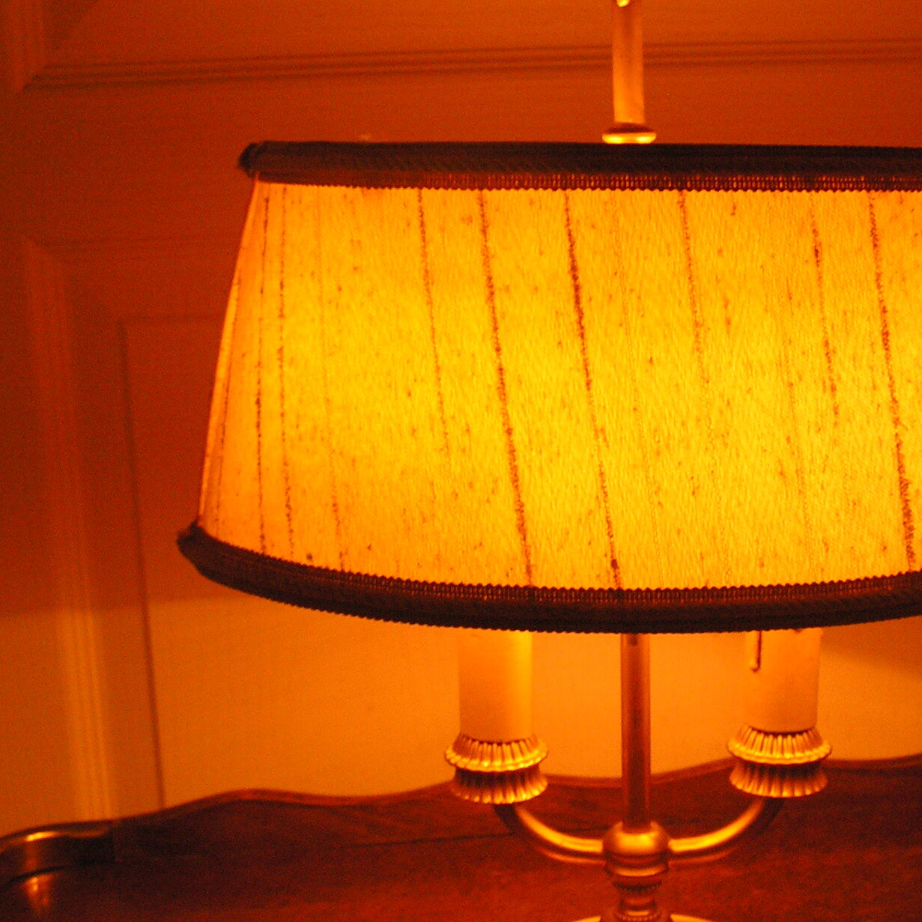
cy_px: 547
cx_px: 617
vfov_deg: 27.7
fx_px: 1868
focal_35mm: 62
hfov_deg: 27.5
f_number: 2.8
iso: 125
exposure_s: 1/40
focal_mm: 6.3
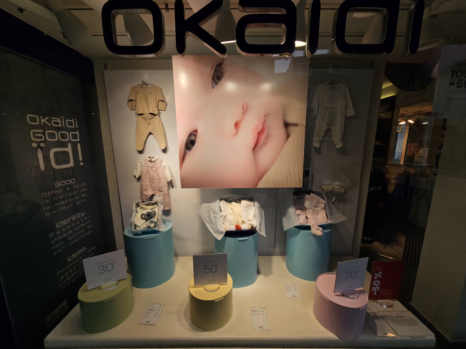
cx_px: 233
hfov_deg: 106.2
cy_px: 174
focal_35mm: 13
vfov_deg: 89.9
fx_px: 175
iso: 50
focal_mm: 2.2
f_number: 2.2
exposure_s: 1/667
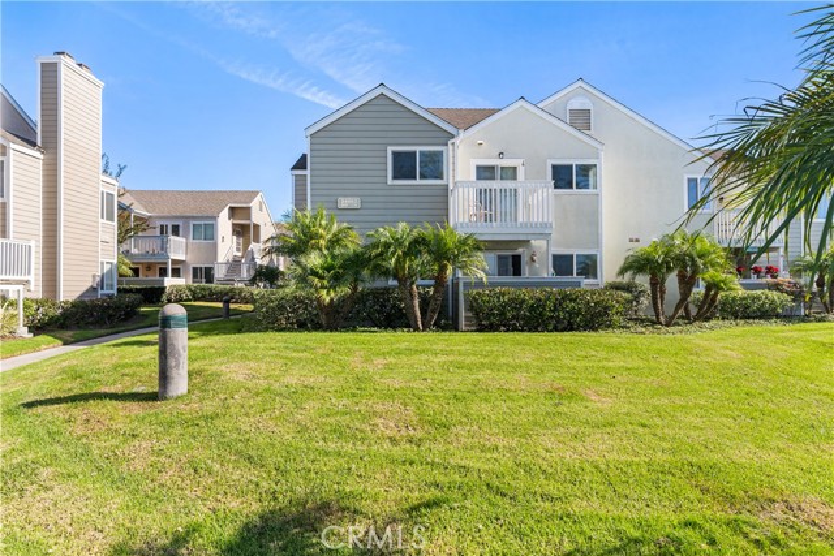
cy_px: 278
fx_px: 440
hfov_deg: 86.9
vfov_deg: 64.6
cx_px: 417
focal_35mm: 19
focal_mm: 19
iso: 100
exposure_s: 1/640
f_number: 8
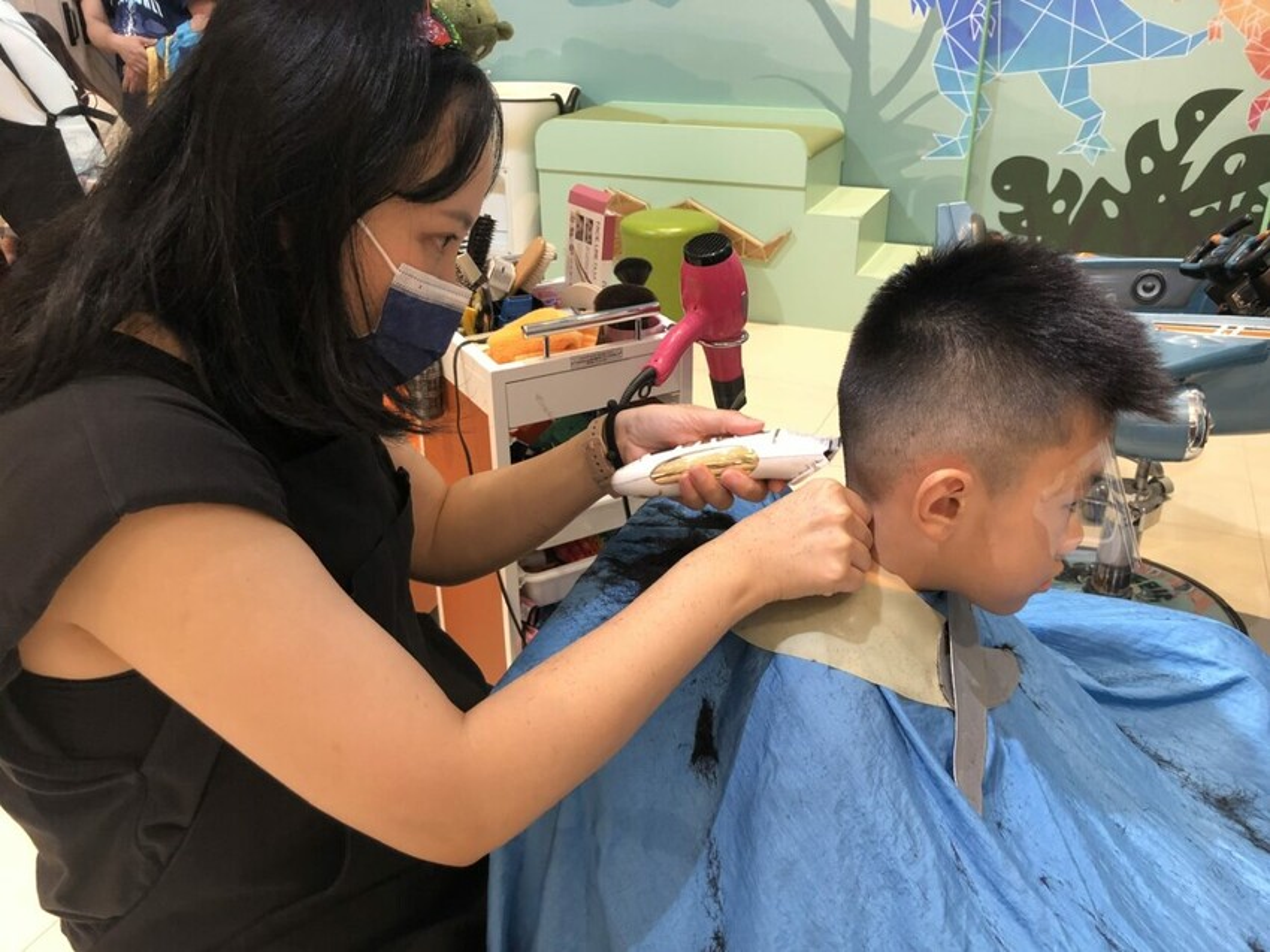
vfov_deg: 49.7
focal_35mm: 28
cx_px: 635
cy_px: 476
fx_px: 1027
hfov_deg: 63.5
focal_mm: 3.99
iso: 40
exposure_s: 1/30
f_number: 1.8
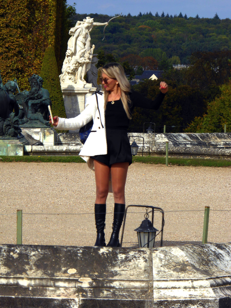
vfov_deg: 5.0
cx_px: 116
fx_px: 3559
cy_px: 154
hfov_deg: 3.7
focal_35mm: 400
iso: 100
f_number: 6
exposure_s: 1/800
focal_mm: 71.7
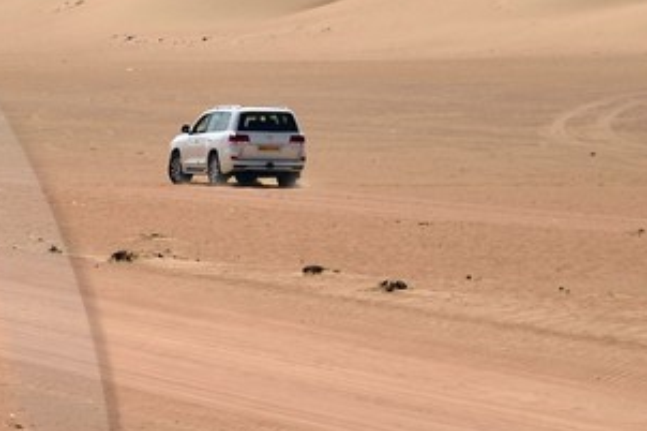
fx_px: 4383
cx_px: -767
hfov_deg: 8.0
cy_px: 556
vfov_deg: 5.6
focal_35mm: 244
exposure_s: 1/400
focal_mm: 46
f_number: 13
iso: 200
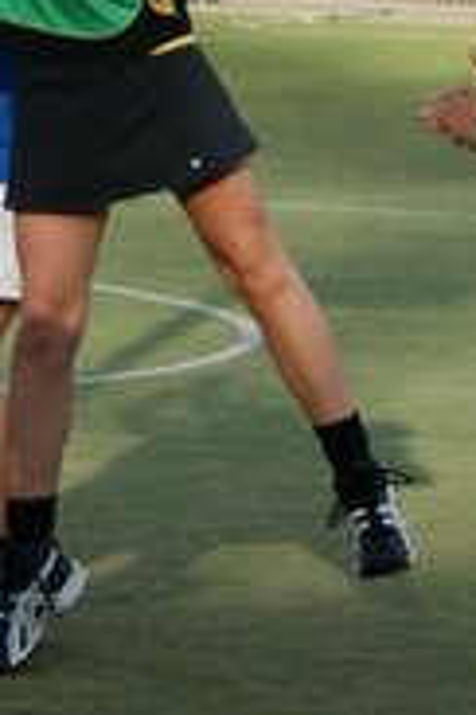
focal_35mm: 276
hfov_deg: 4.9
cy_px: -102
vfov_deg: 7.4
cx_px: -497
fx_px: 5474
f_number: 7.1
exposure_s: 1/400
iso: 200
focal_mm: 28
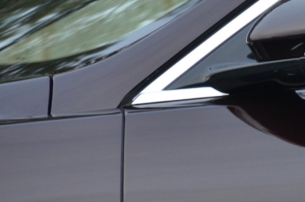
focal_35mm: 828
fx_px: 7000
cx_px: 368
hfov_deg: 2.5
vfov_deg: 1.7
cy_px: 38
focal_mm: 200
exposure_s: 1/200
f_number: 5.6
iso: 1600
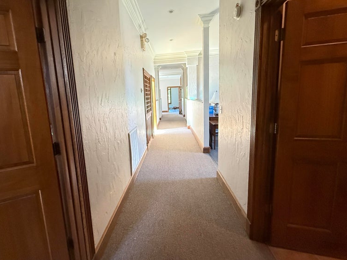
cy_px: 118
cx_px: 151
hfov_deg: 94.0
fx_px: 160
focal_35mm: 16
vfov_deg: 77.9
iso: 640
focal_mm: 2.22
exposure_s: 1/60
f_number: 2.2
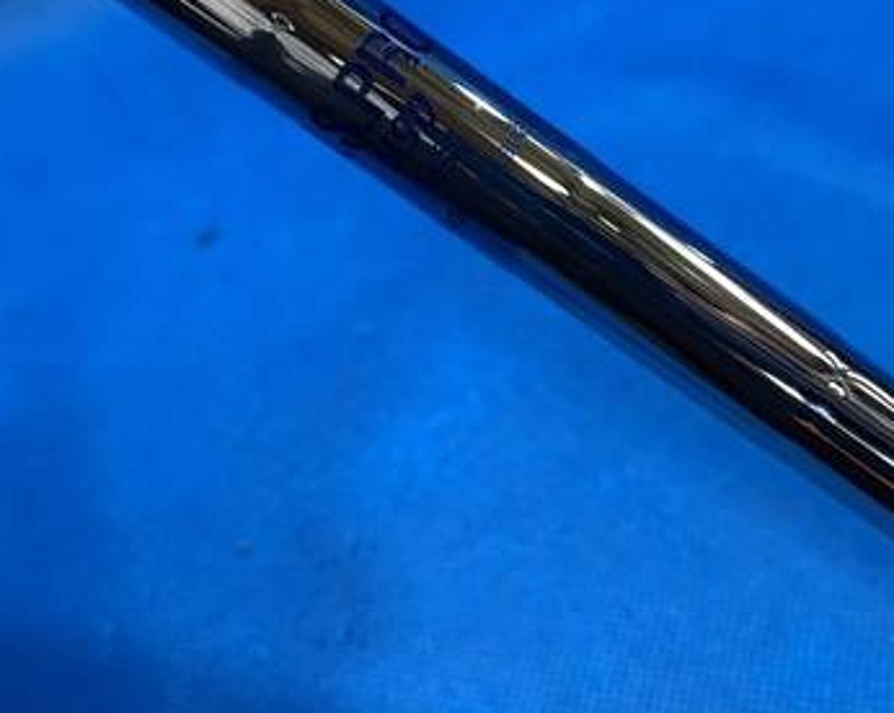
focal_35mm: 47
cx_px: 543
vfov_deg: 31.6
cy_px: 199
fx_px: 1242
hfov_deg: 39.4
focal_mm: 4.25
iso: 125
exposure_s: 1/60
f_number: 1.8
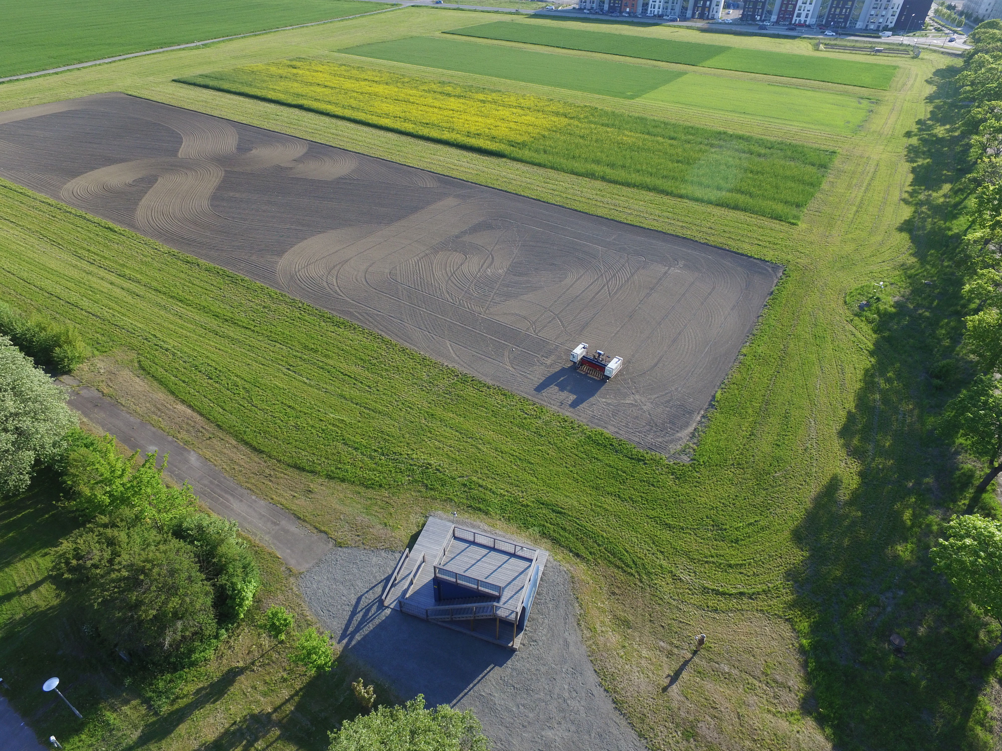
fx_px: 579
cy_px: 376
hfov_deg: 81.7
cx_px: 501
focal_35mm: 20
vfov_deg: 66.0
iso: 100
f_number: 2.8
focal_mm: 3.61
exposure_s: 1/364
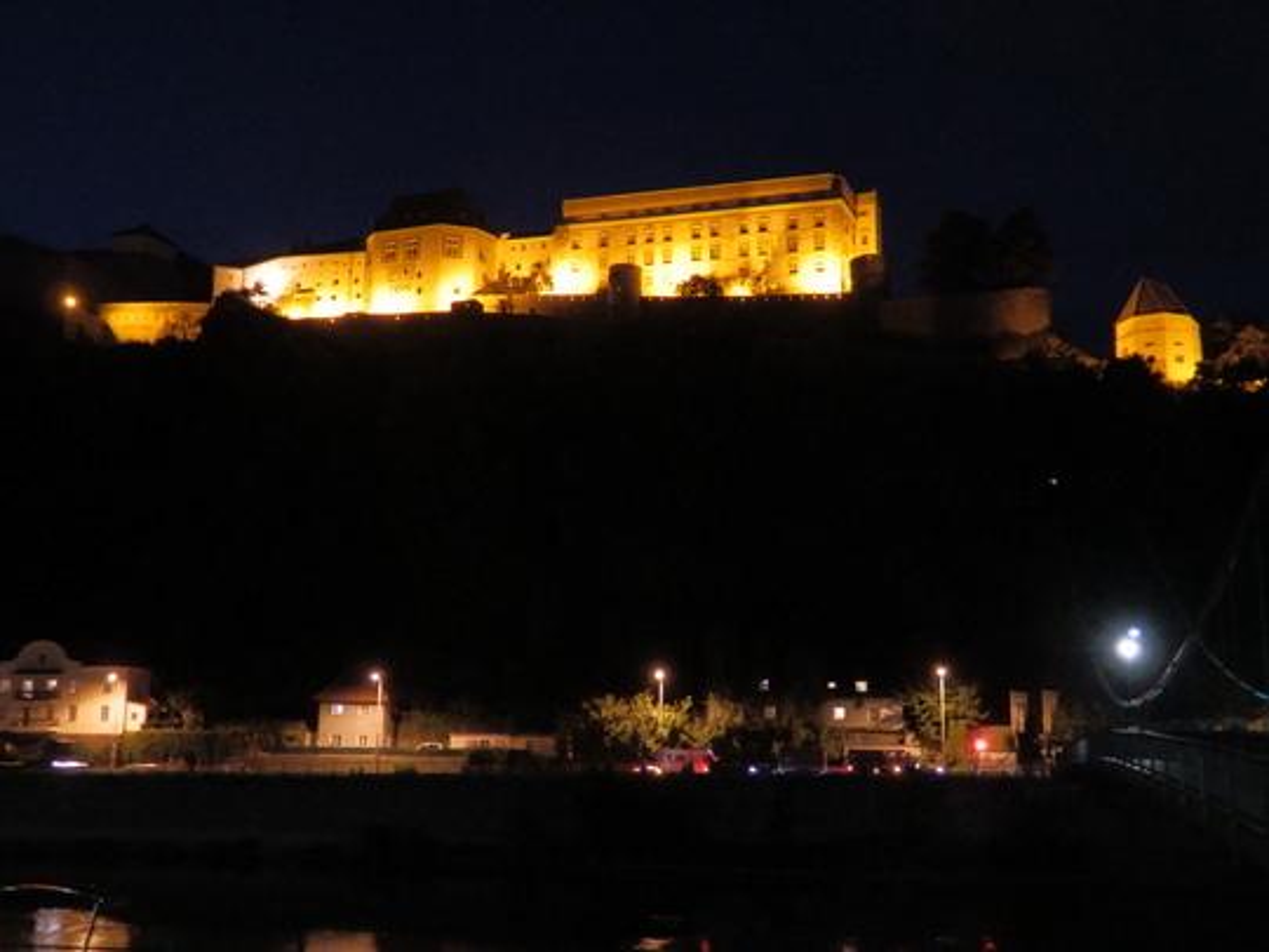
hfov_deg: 50.1
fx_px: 1356
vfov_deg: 38.7
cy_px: 476
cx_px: 634
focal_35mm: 37
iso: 800
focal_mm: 6.6
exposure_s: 1/4
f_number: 3.6
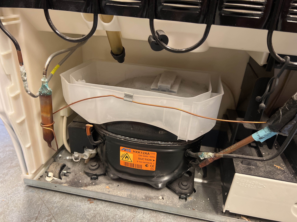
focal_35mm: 26
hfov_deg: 67.3
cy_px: 111
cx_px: 148
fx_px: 223
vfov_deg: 53.1
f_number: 1.5
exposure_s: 1/50
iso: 400
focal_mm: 5.7
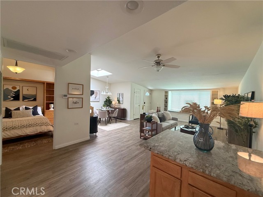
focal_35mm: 14
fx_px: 106
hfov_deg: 102.1
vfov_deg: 85.7
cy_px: 98
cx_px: 132
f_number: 2.2
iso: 125
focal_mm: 2.22
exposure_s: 1/120
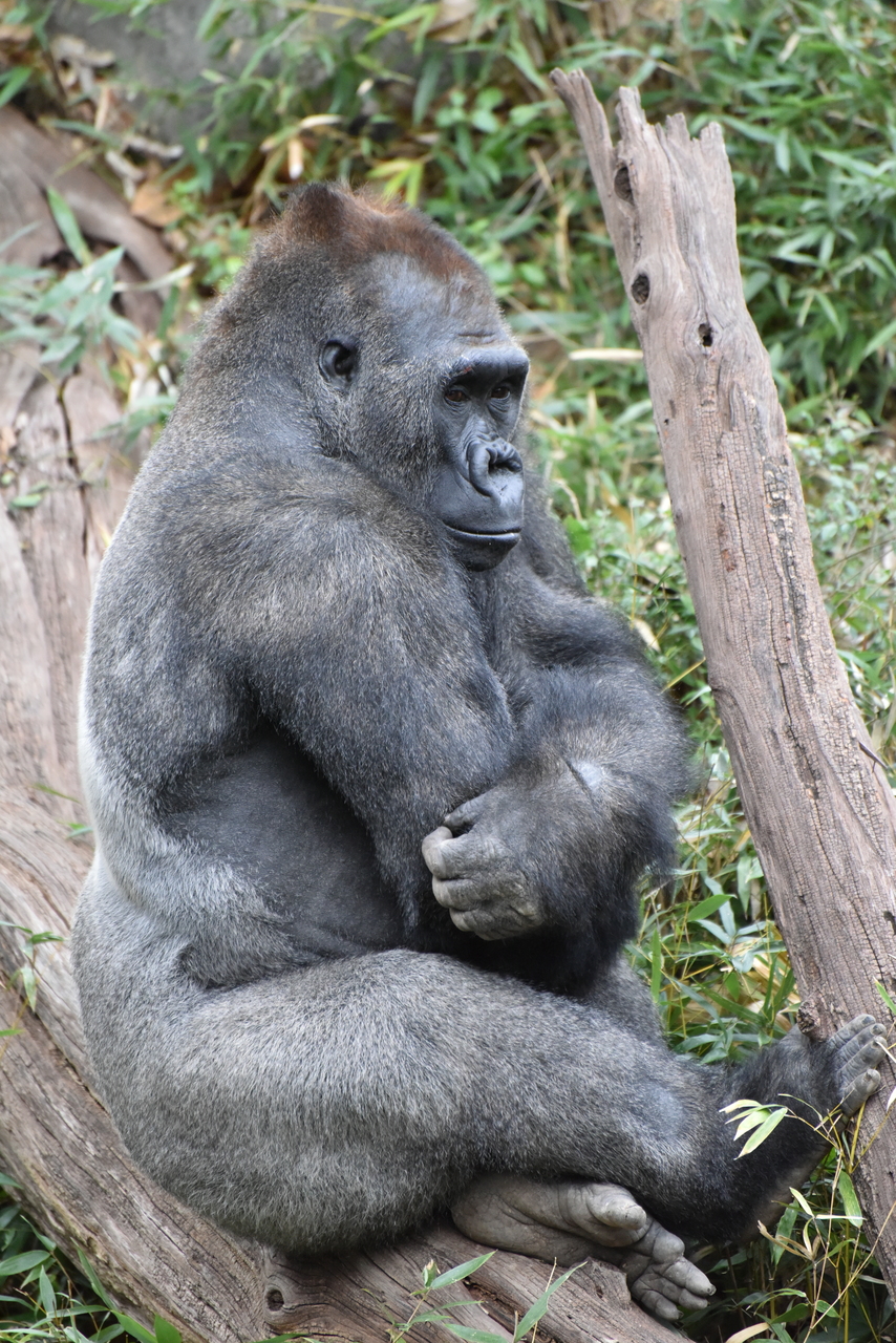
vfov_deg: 7.9
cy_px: 672
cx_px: 448
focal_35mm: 260
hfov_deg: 5.3
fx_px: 9701
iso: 4500
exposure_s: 1/640
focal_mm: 260
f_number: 5.6
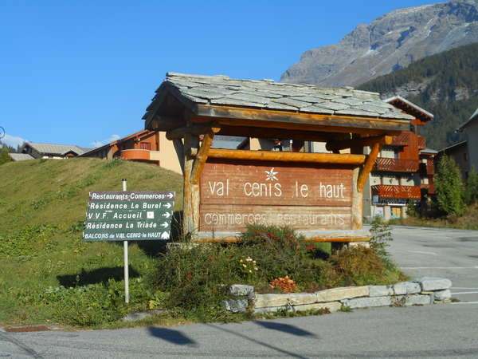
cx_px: 239
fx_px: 815
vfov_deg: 24.8
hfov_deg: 32.7
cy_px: 180
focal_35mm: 59
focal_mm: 10.5
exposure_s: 1/500
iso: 80
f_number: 5.1
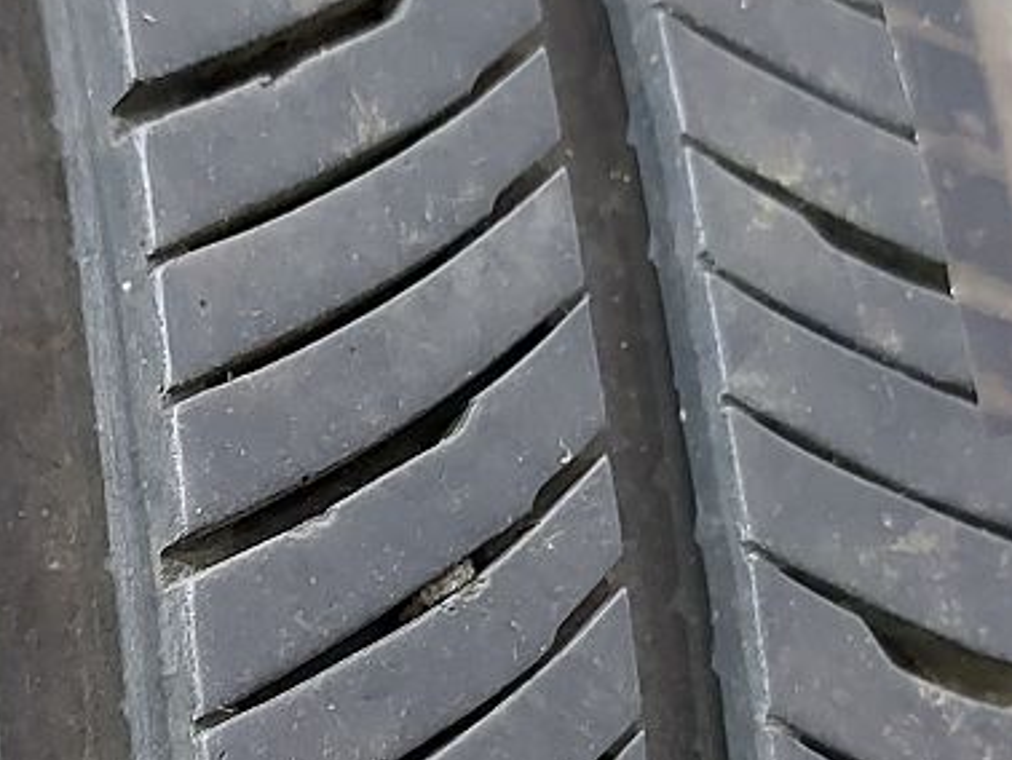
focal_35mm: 88
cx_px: 376
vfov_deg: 16.7
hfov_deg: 22.2
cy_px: 629
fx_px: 2574
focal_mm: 5.23
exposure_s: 1/25
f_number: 1.8
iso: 320
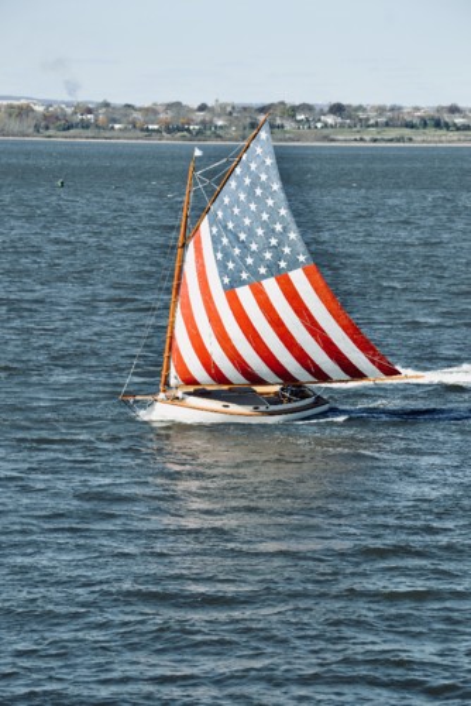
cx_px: 236
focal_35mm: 174
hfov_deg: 7.9
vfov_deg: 11.8
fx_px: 3410
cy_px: 353
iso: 100
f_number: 8
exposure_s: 1/250
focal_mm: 116
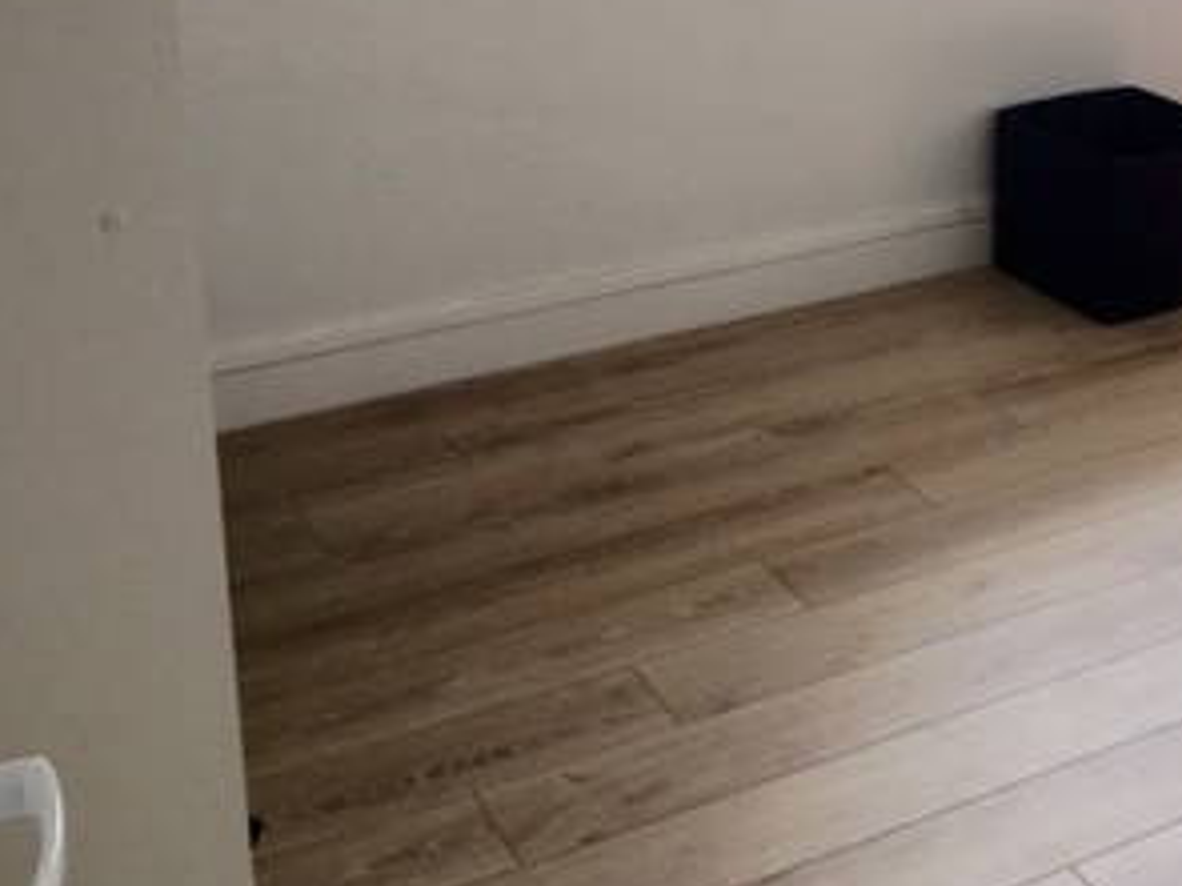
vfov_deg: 22.4
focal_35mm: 63
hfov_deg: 28.4
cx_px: 1242
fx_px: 2150
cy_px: 8
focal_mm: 4.15
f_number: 2.2
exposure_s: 1/174
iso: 25
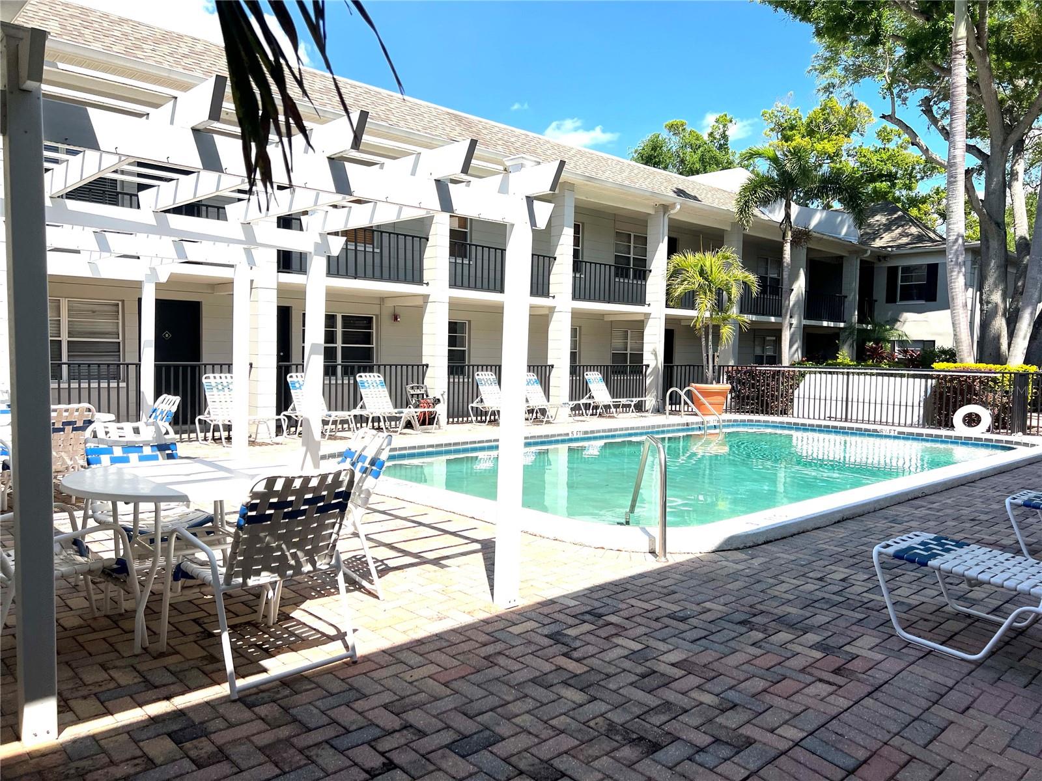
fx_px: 783
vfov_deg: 53.1
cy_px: 390
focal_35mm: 26
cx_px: 521
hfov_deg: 67.3
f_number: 1.5
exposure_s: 1/6579
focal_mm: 5.7
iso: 50
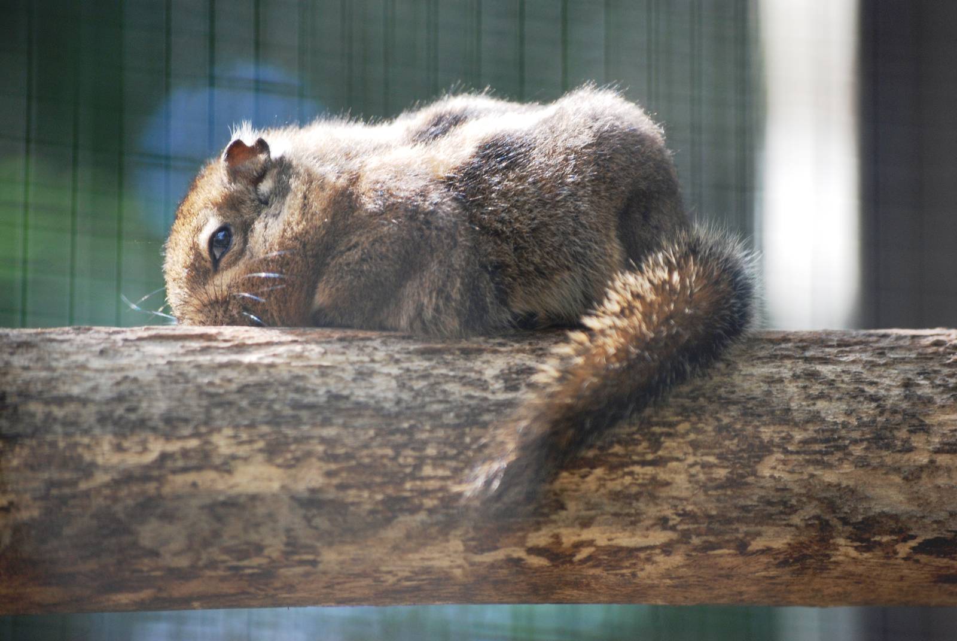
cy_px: 320
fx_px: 7785
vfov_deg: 4.7
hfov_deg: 7.0
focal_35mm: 292
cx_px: 478
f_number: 5
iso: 400
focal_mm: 195
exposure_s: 1/250
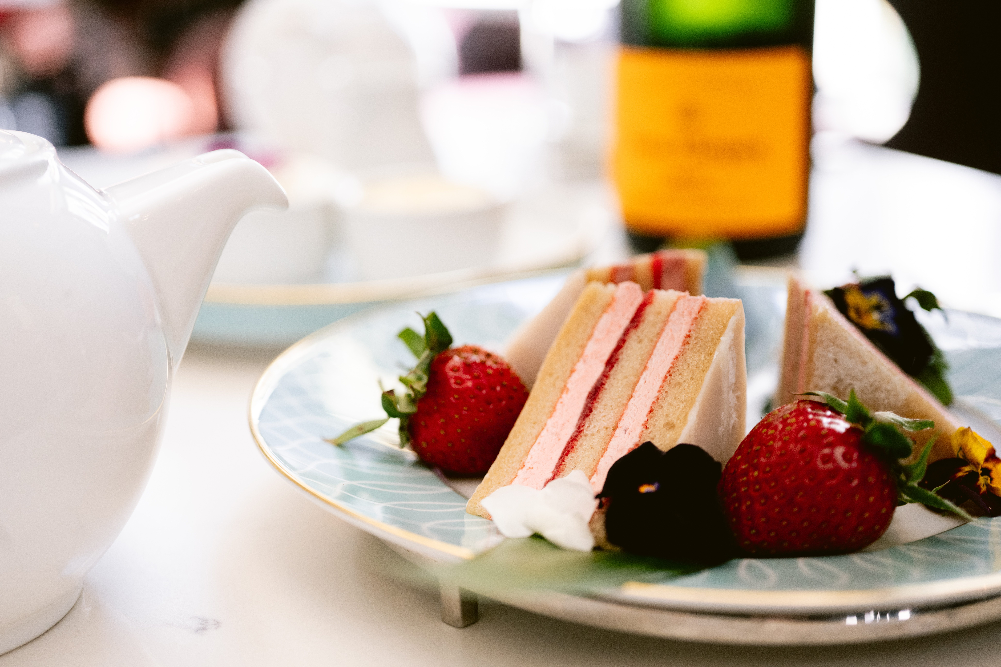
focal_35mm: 50
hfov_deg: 39.6
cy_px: 334
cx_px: 500
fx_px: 1390
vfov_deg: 27.0
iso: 640
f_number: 3.5
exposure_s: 1/160
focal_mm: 50
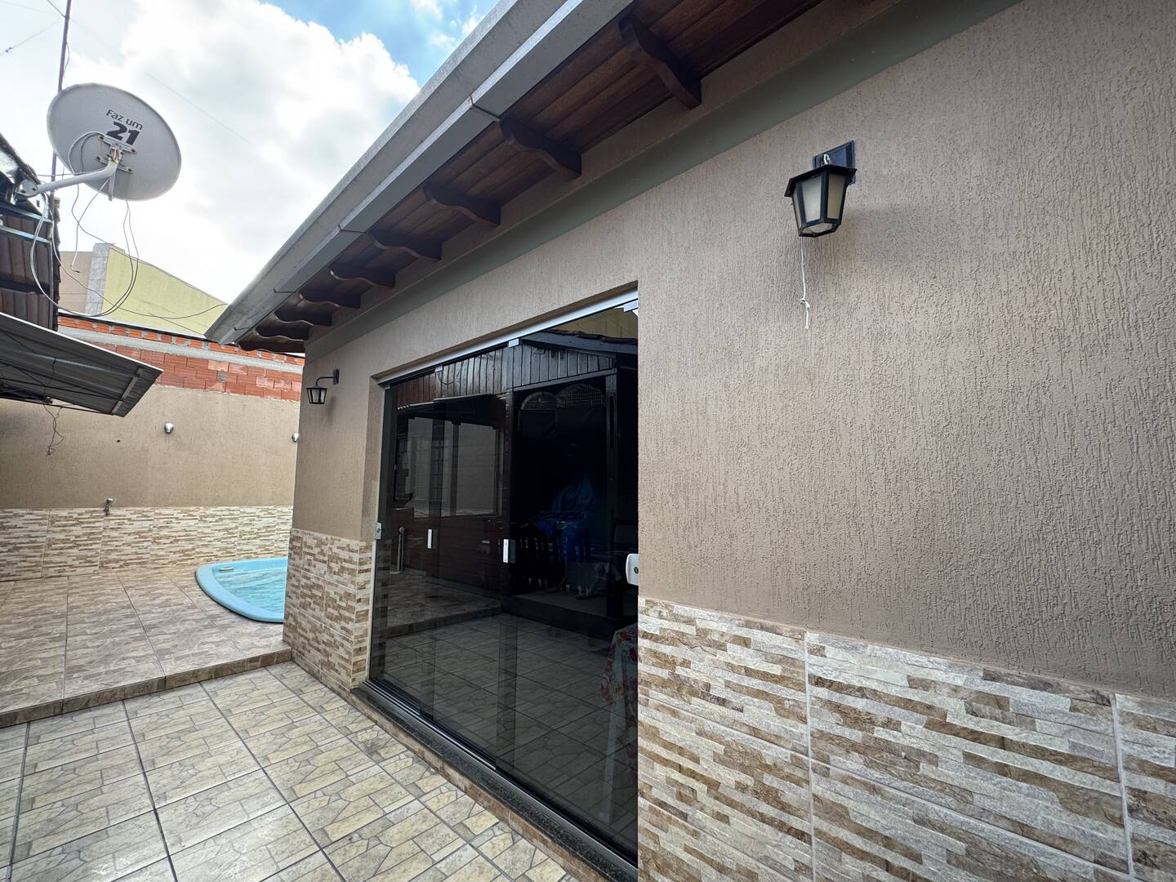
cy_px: 441
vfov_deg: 85.7
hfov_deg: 102.1
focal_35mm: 14
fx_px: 476
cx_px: 588
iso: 40
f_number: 2.2
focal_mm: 2.22
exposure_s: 1/99
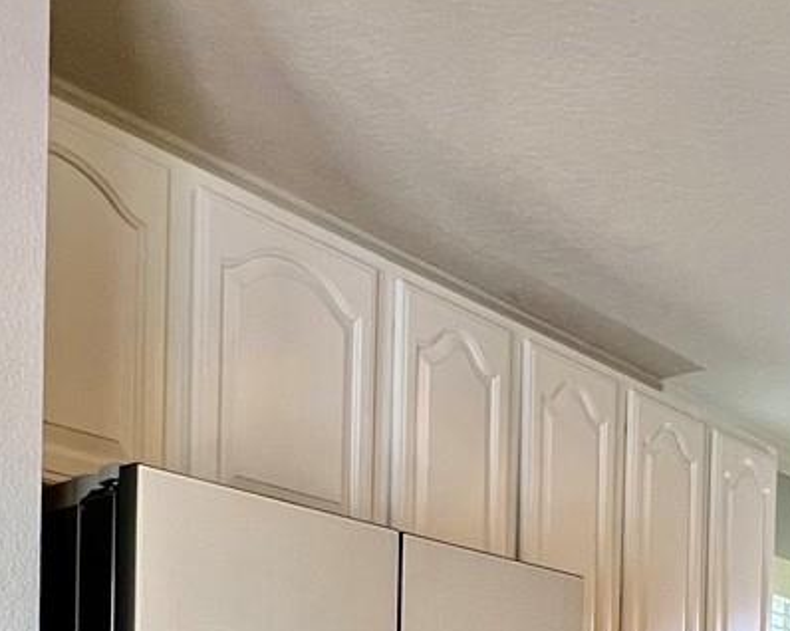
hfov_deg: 36.7
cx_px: 373
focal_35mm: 51
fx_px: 1192
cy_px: 851
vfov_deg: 25.1
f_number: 1.8
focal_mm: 1.57
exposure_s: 1/120
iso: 200
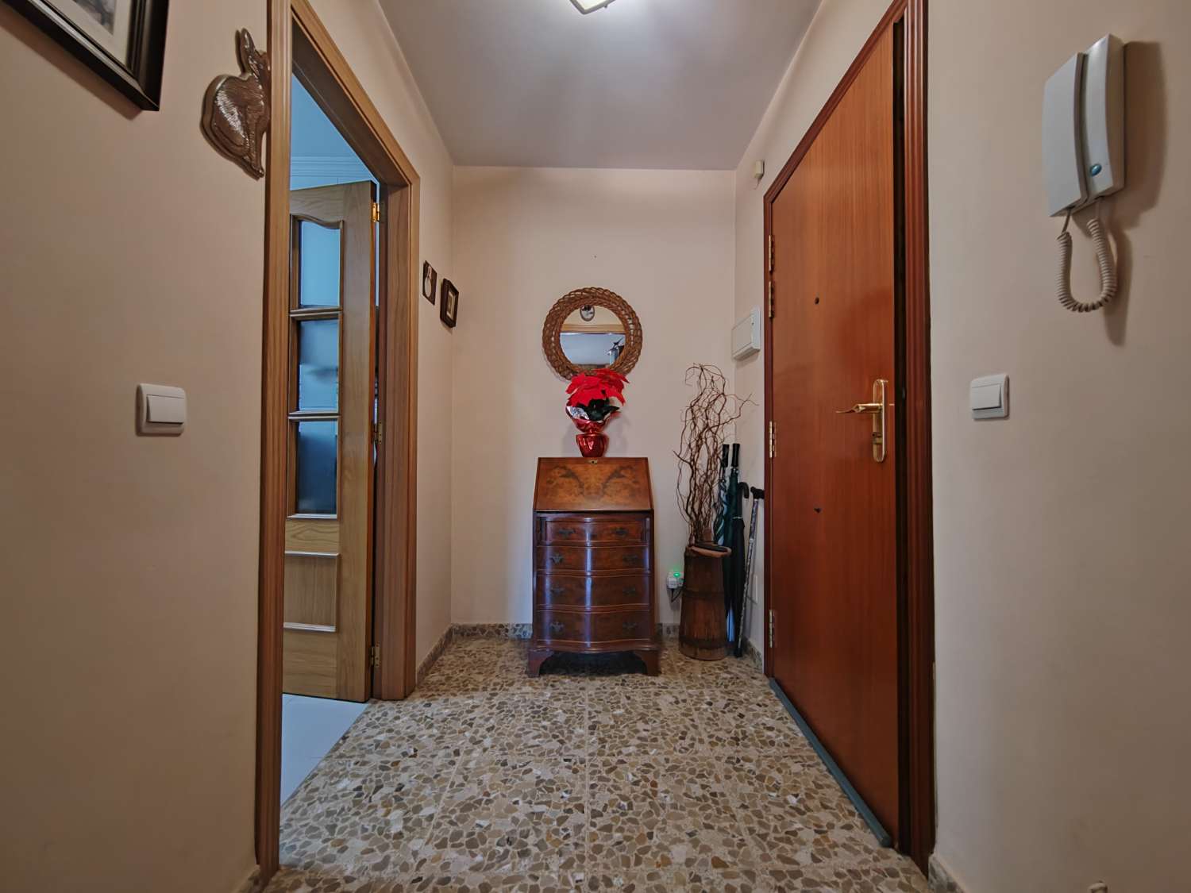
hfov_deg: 106.2
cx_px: 596
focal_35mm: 13
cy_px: 446
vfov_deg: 89.9
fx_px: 447
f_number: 2.2
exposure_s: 1/33
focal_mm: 2.16
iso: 2000
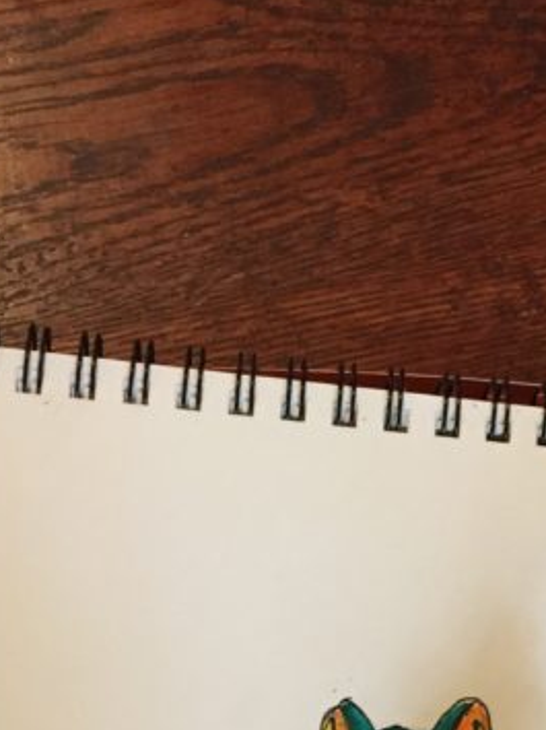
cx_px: 435
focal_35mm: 84
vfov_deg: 21.5
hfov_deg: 17.4
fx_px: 1769
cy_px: 899
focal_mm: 4.15
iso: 200
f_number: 2.2
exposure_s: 1/30
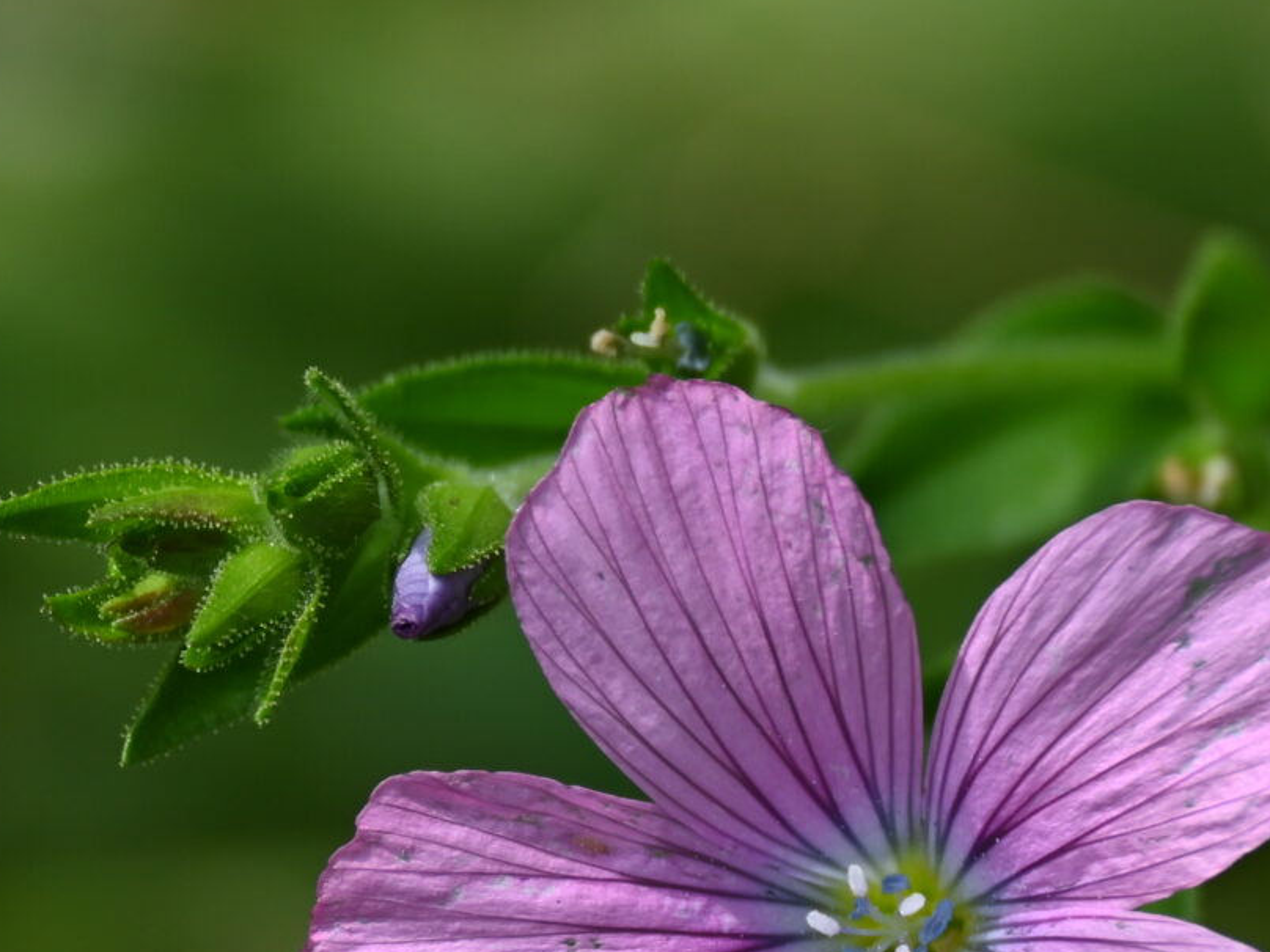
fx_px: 41935
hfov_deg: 1.7
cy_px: 668
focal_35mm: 1143
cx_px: 1410
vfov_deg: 1.3
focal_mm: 250
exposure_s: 1/500
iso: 100
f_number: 6.3
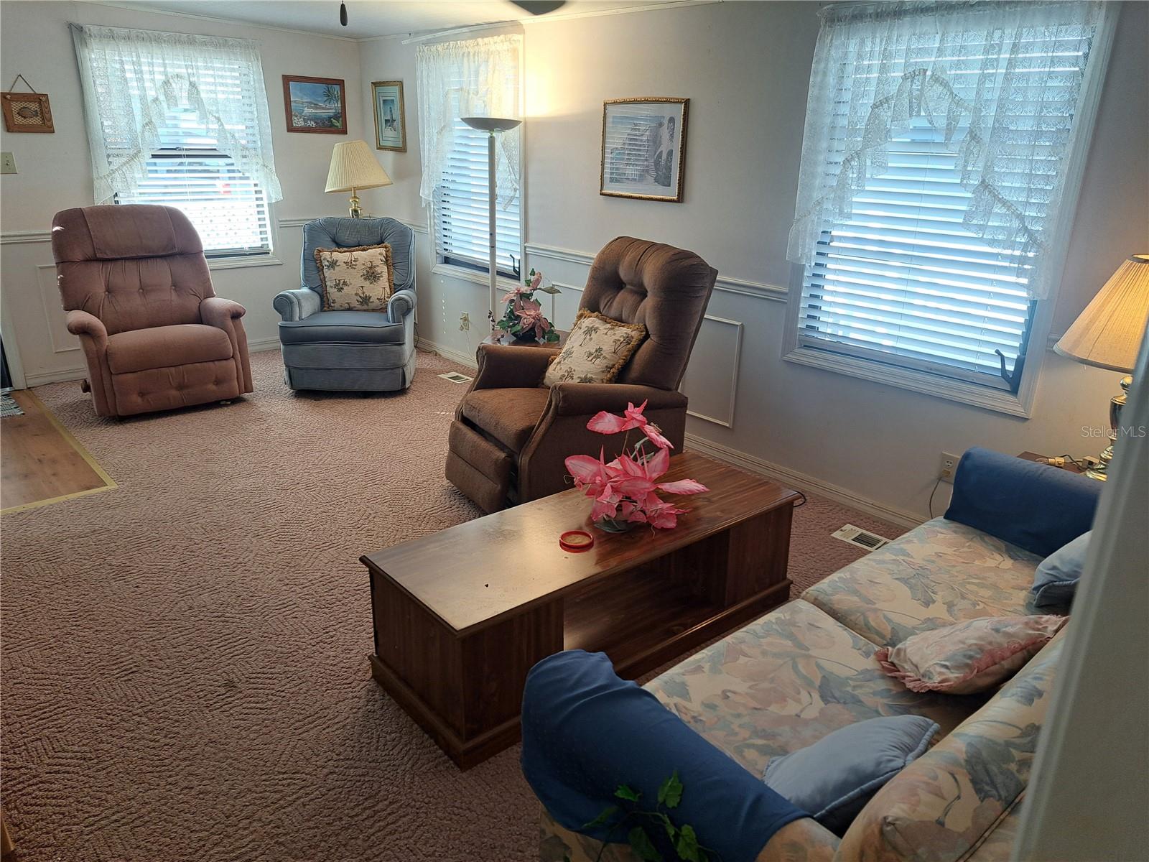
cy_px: 431
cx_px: 574
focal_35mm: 24
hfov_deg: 71.6
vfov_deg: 56.8
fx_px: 797
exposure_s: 1/60
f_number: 1.8
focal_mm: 5.23
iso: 50
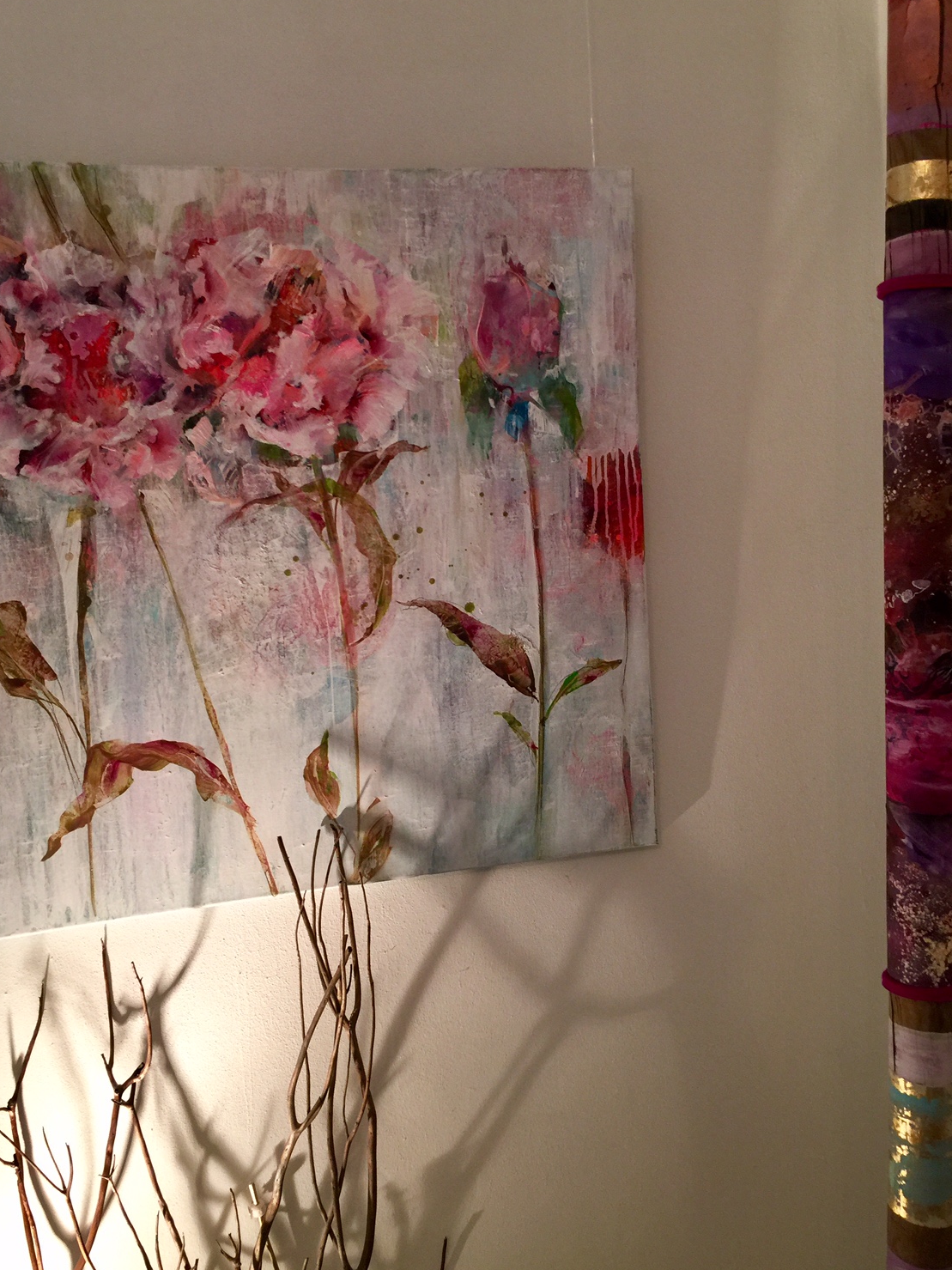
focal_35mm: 32
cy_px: 581
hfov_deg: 44.1
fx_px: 1174
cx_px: 446
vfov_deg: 56.7
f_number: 2.2
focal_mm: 4.15
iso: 40
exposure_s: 1/17
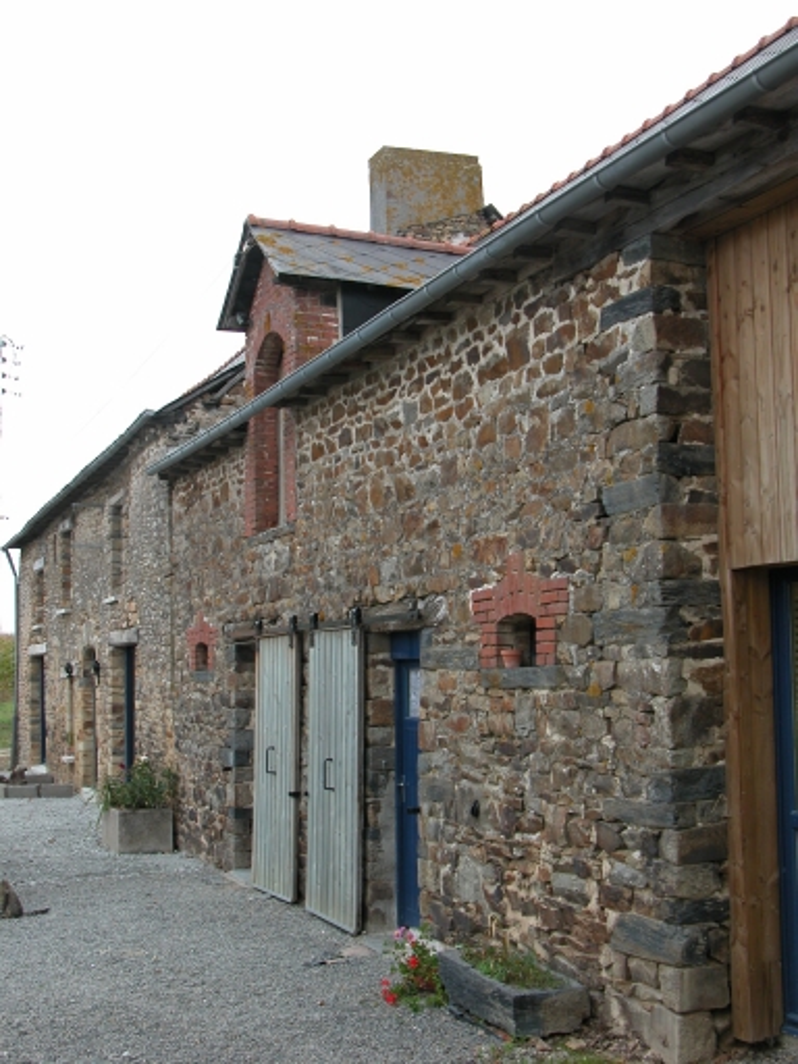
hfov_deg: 31.5
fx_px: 1414
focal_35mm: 46
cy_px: 532
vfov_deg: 41.2
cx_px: 399
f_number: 4.2
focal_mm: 11.6
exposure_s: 1/96.8
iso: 100
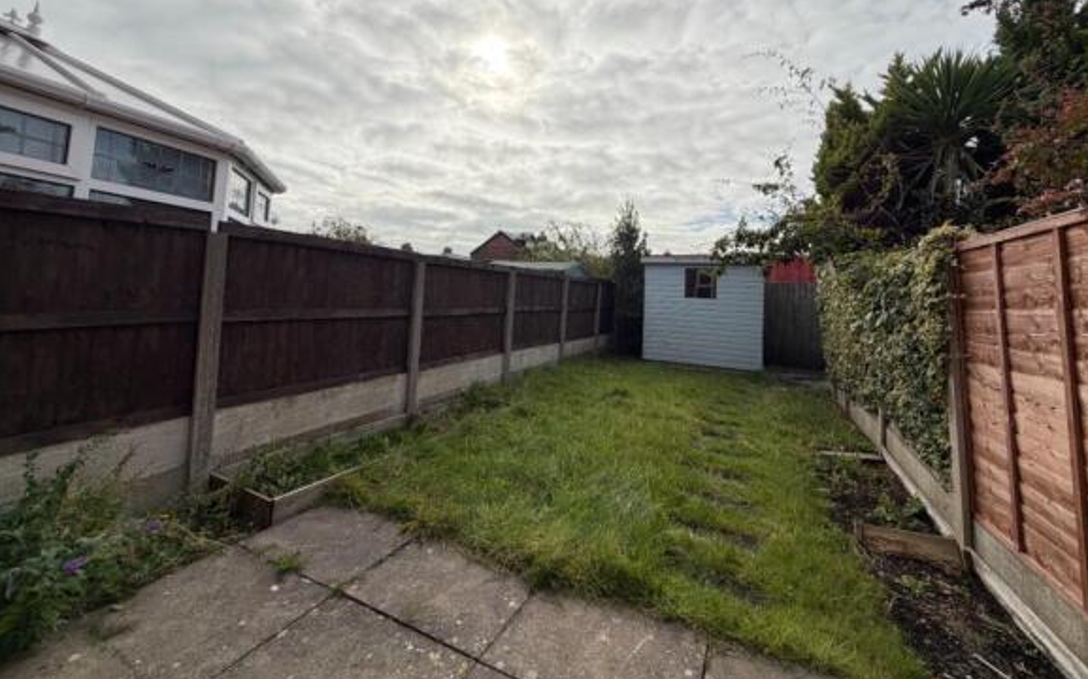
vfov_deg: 73.9
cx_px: 546
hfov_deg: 101.5
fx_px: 445
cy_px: 273
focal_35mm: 15
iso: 32
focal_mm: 2.22
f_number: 2.2
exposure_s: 1/1087
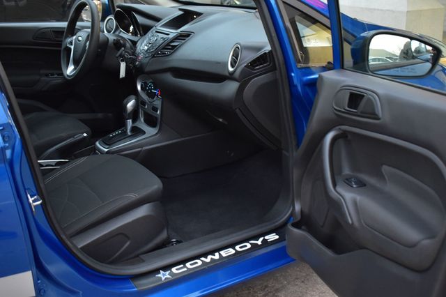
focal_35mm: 45
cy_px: 148
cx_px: 223
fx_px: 557
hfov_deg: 43.6
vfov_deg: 29.8
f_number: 4.2
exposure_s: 1/13
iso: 1600
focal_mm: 30
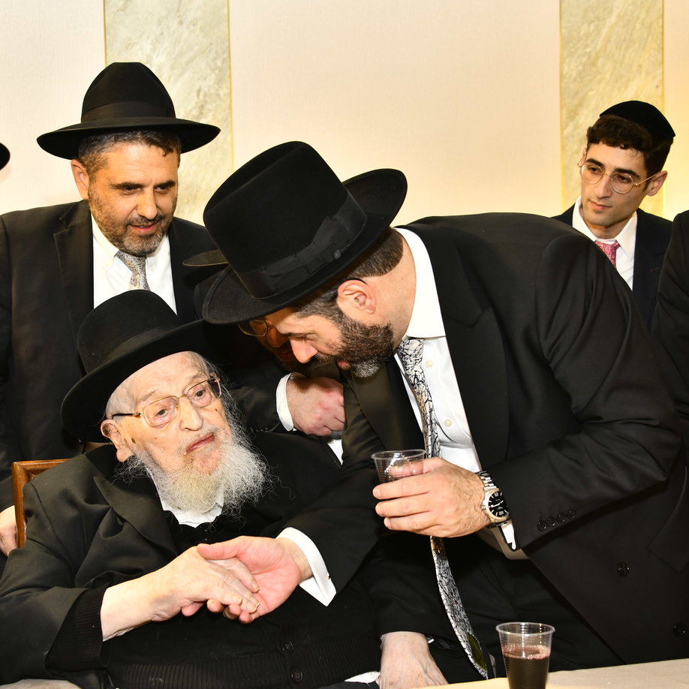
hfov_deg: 30.0
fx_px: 1284
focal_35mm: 57
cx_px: 303
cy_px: 347
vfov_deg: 30.0
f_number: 5
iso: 640
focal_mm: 44
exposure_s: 1/100
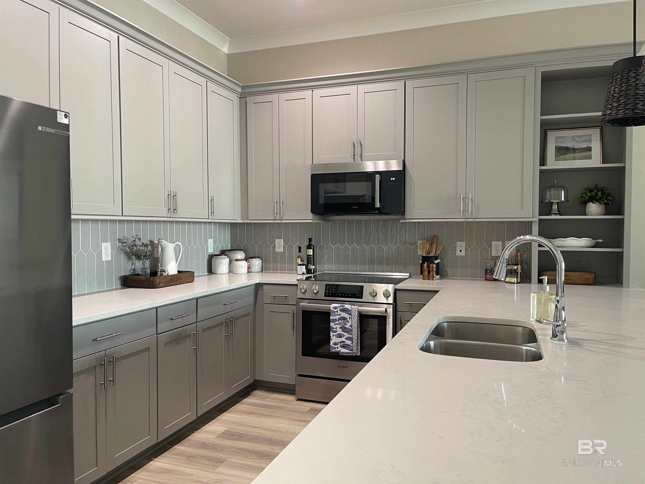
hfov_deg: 69.4
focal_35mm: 25
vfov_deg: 54.9
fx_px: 466
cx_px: 322
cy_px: 242
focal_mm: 5.1
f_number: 1.6
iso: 125
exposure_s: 1/60
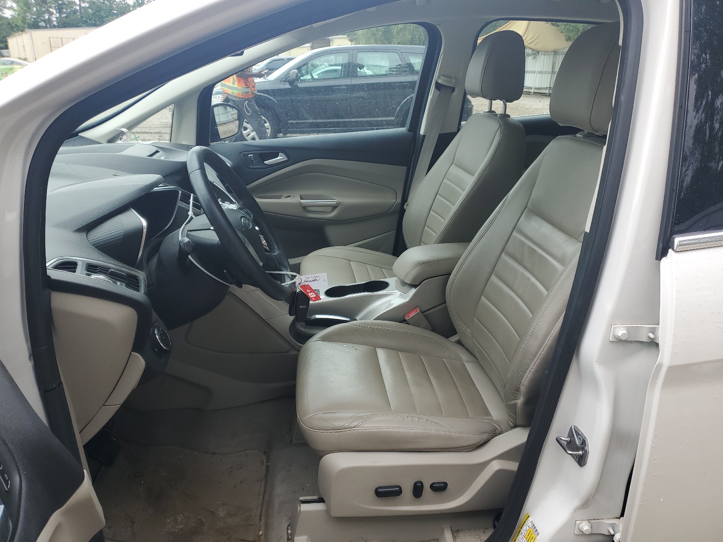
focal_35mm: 26
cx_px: 362
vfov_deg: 53.1
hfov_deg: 67.3
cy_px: 271
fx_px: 543
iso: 50
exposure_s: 1/556
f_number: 1.5
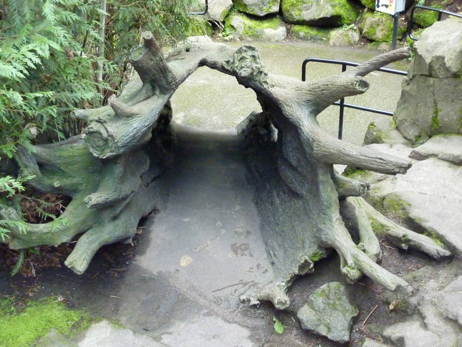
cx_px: 231
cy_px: 174
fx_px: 561
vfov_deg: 34.3
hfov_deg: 44.8
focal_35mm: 42
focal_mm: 6.9
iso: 800
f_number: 3.7
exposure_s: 1/30
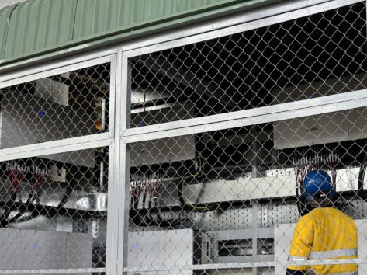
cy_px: 201
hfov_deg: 35.2
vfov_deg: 27.7
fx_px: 551
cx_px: 313
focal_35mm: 52
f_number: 1.78
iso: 64
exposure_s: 1/100
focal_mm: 6.86
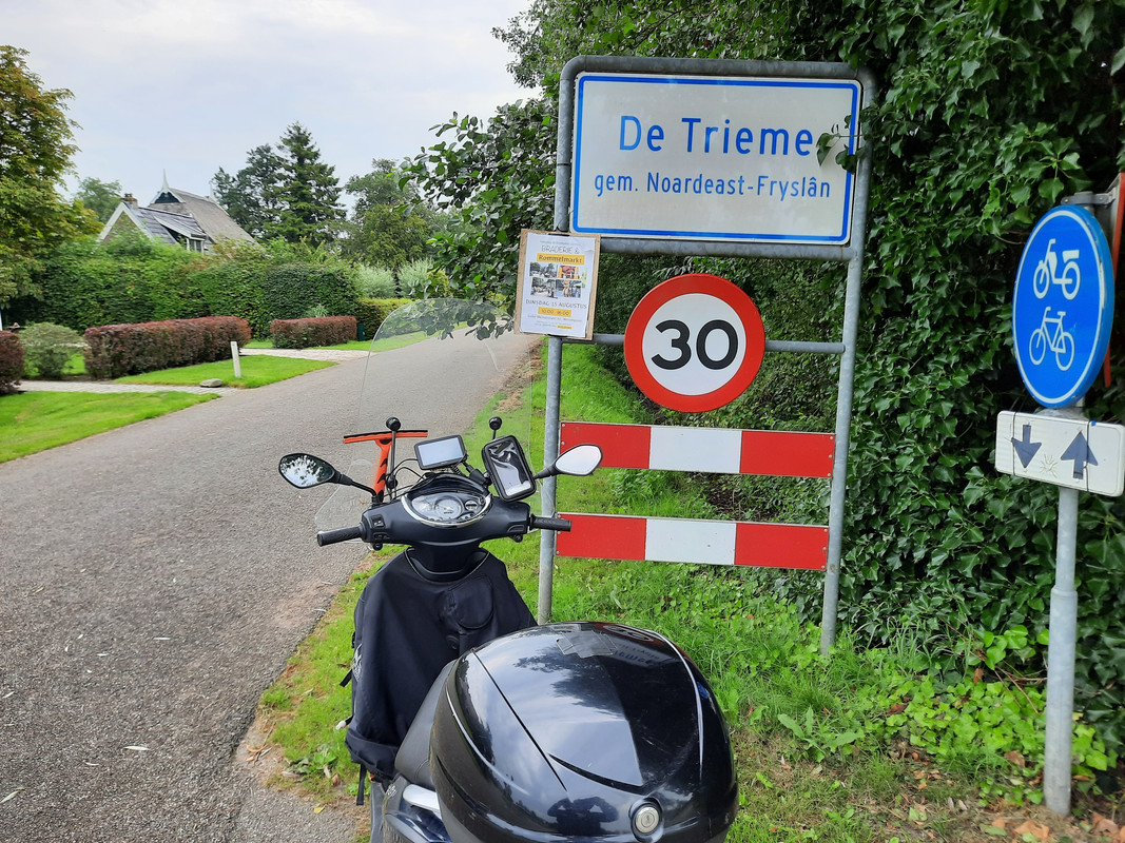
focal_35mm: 25
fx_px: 812
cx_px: 562
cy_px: 422
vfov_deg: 54.9
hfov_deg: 69.4
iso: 32
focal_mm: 4.6
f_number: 2
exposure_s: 1/204
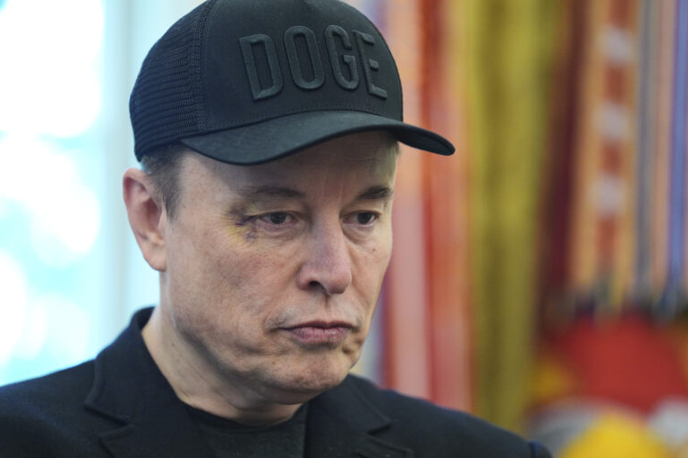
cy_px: 229
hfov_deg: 10.2
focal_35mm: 201
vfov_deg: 6.8
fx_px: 3840
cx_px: 344
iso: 2000
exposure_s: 1/250
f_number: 2.8
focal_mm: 200
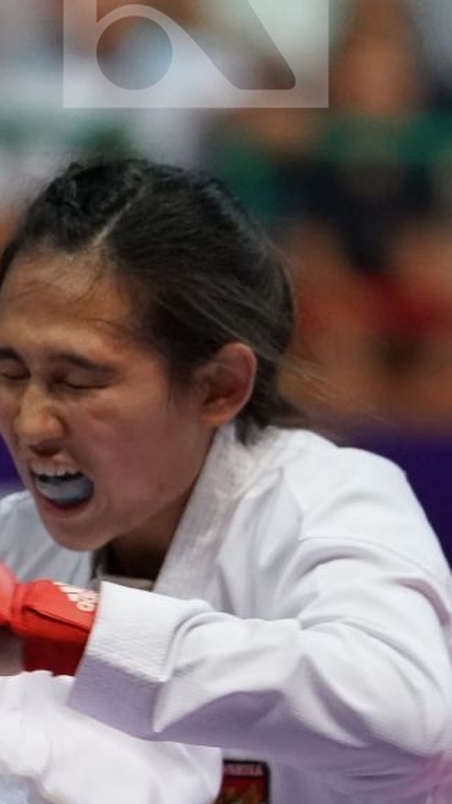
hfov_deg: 1.8
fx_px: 14203
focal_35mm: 666
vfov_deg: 3.2
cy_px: 482
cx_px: 196
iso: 5000
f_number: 2.8
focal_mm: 200
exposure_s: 1/1000
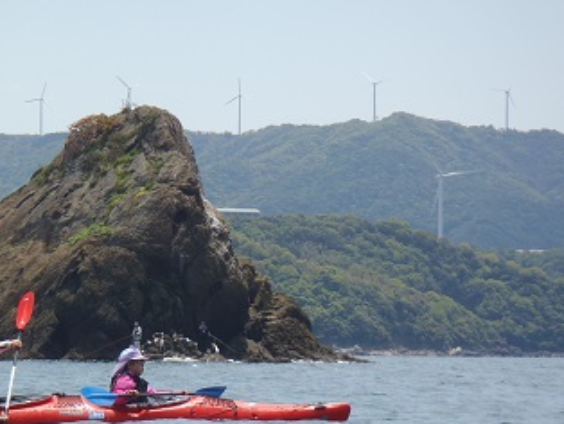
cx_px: 195
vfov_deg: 7.8
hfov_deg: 10.3
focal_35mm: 191
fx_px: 3114
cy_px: 244
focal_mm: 25
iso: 80
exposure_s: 1/320
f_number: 5.9
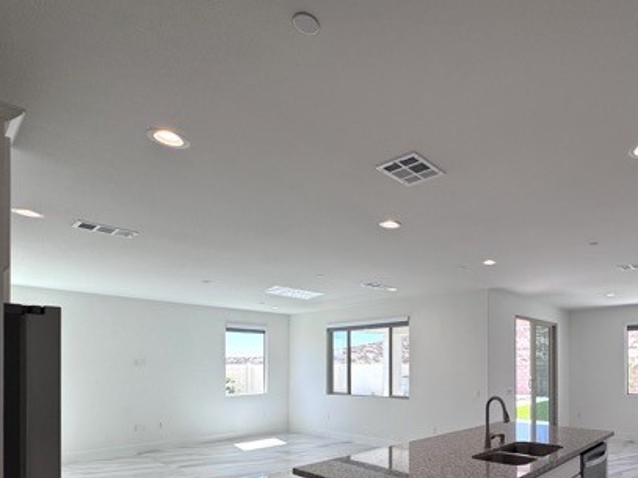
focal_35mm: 22
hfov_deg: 72.4
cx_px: 459
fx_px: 405
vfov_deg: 57.7
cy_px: 362
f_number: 2.2
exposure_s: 1/241
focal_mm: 2.22
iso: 40
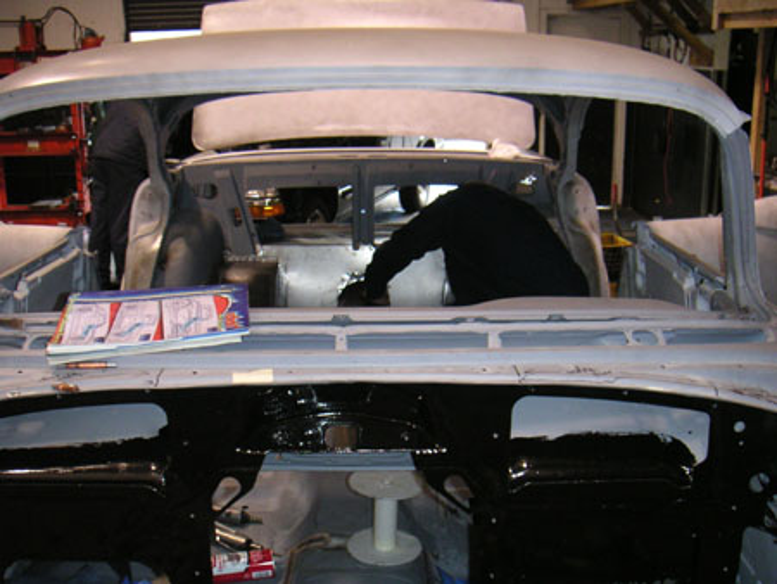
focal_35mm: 38
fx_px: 853
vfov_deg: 37.8
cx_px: 388
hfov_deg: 49.0
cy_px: 292
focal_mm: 6
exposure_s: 1/45
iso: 160
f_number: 2.8
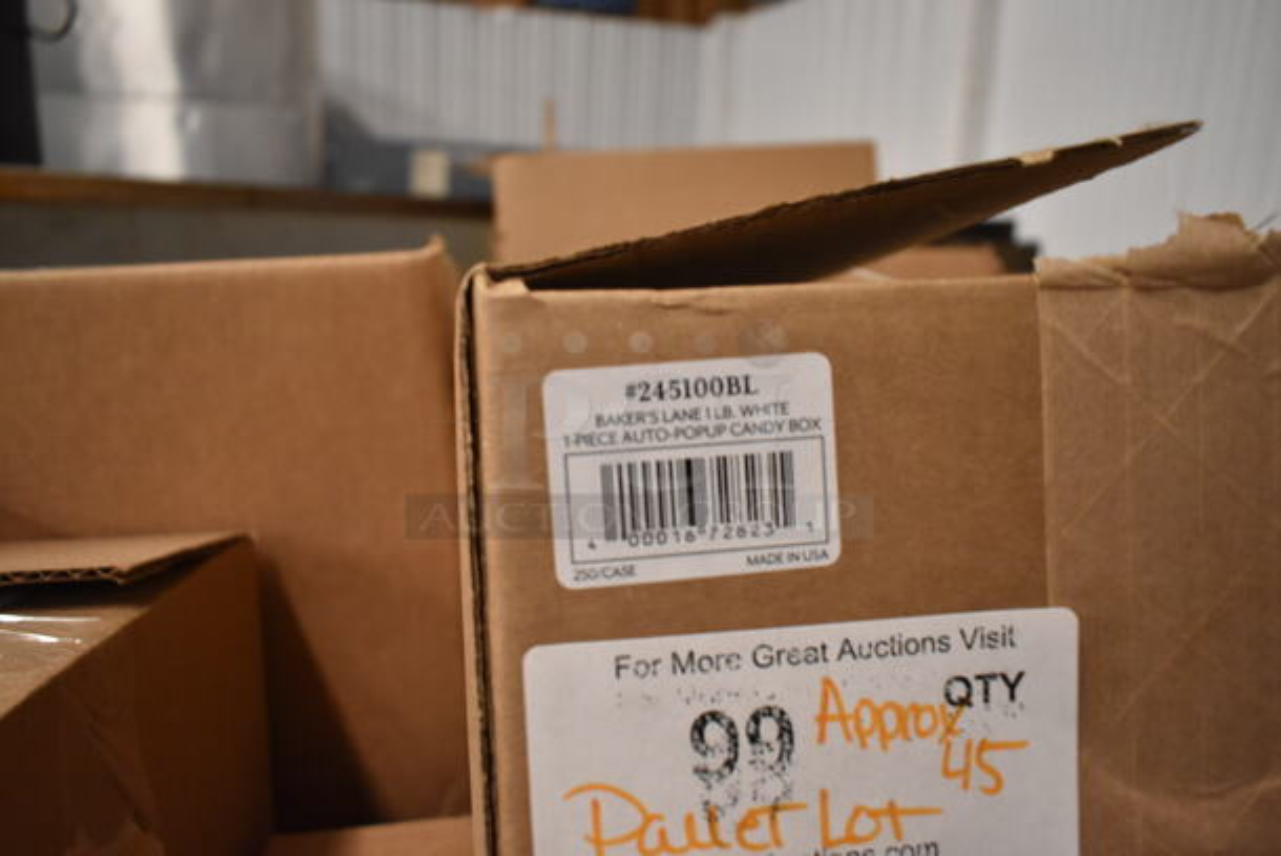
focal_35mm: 27
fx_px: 962
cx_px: 640
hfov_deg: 67.3
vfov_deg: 48.0
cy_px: 428
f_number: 3.5
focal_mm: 18
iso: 2200
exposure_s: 1/125
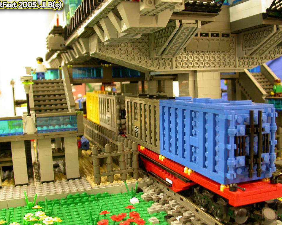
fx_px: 334
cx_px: 135
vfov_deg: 37.3
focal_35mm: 40
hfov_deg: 45.8
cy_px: 113
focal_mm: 7.85
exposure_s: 1/4.8
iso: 100
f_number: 2.6
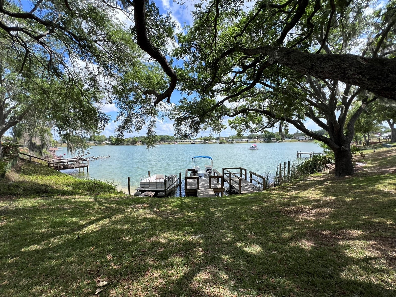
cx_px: 198
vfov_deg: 89.9
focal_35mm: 13
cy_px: 148
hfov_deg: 106.2
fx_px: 149
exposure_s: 1/1531
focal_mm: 1.57
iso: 32
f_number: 1.8
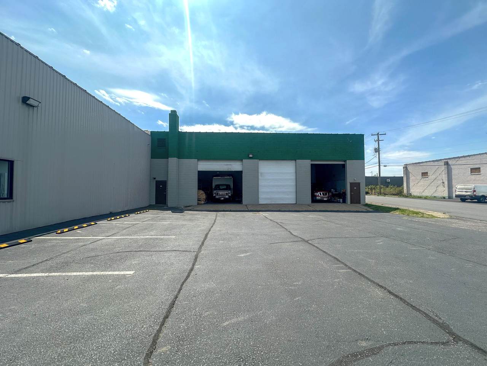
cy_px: 183
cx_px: 244
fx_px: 197
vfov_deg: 85.7
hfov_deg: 102.1
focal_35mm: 14
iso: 50
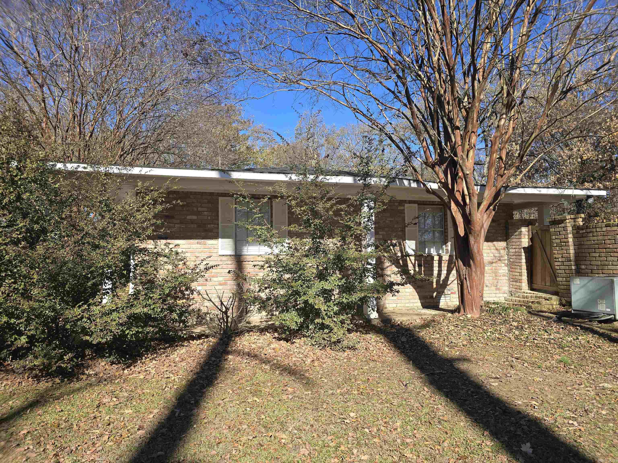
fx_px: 411
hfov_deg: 73.9
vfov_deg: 58.9
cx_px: 309
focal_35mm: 23
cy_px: 232
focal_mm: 6.3
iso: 12
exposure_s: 1/444
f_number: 1.7
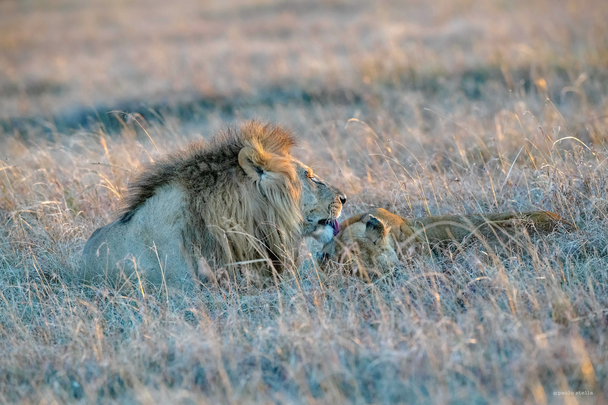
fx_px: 6755
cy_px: 202
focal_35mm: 400
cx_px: 304
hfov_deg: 5.2
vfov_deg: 3.4
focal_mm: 400
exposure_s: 1/320
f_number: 5.6
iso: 1600
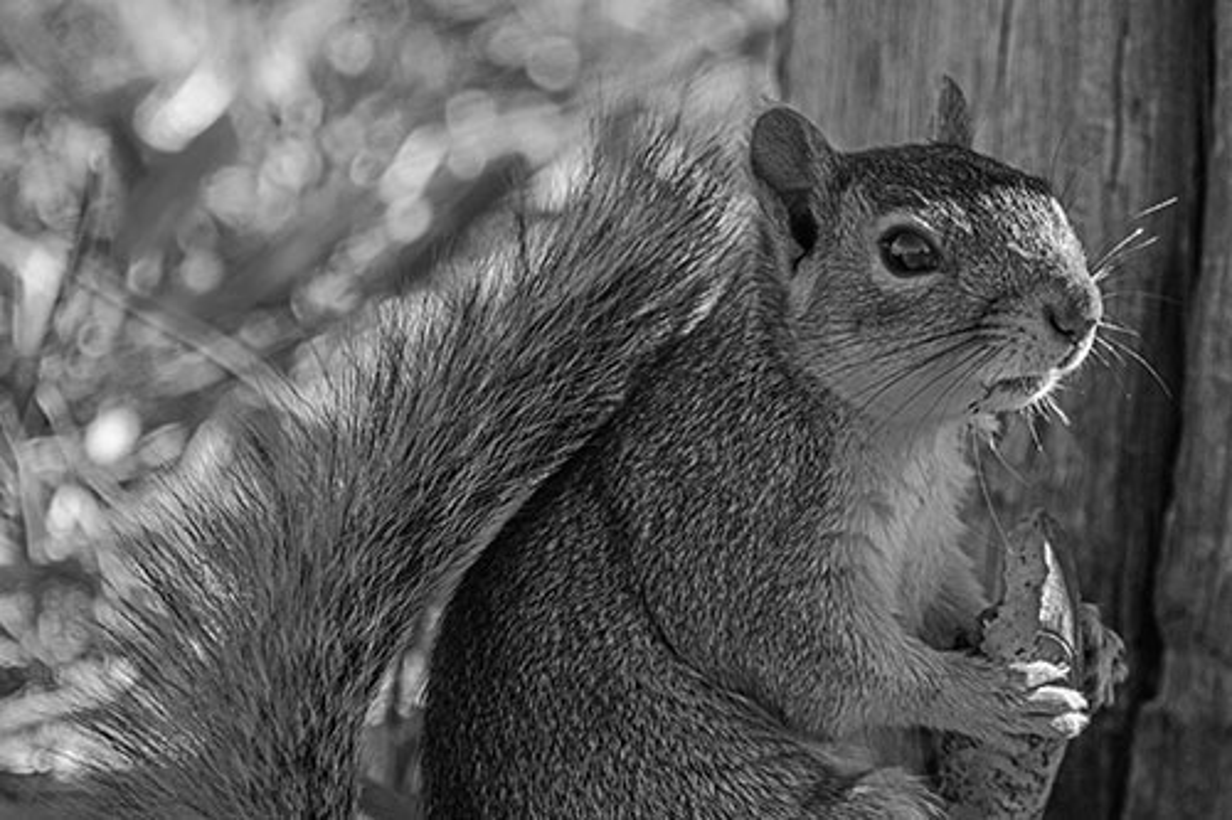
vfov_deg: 1.2
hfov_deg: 1.9
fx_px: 37630
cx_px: 616
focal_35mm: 1100
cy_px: 410
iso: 3200
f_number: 13
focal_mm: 1100
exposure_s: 1/1000
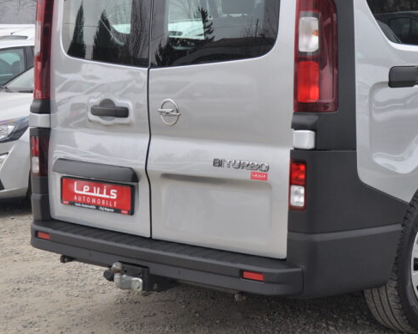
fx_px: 915
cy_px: 94
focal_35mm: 74
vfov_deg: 20.6
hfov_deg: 25.0
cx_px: 368
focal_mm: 25
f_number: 6.3
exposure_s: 1/160
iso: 400
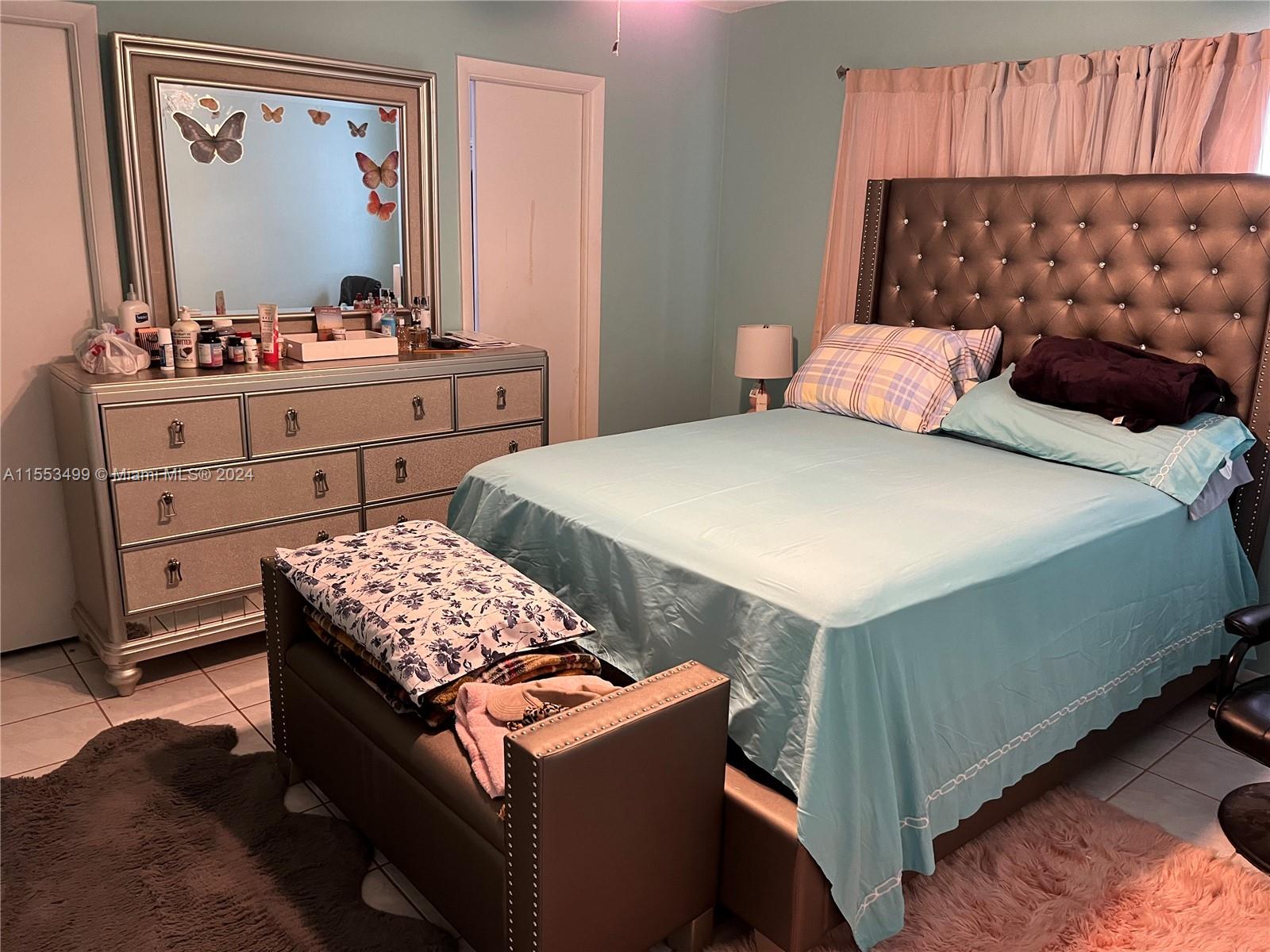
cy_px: 476
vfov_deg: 53.1
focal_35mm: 26
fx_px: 954
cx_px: 635
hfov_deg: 67.3
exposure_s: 1/60
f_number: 1.6
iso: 160
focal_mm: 5.1
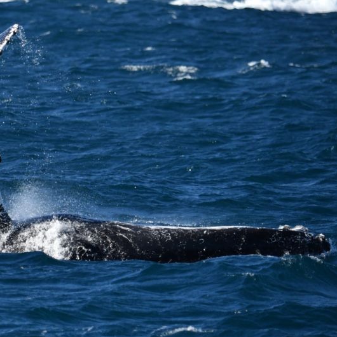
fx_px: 5507
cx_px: 121
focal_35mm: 500
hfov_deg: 3.5
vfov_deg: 3.5
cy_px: 169
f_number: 6
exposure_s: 1/8000
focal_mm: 390
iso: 1250
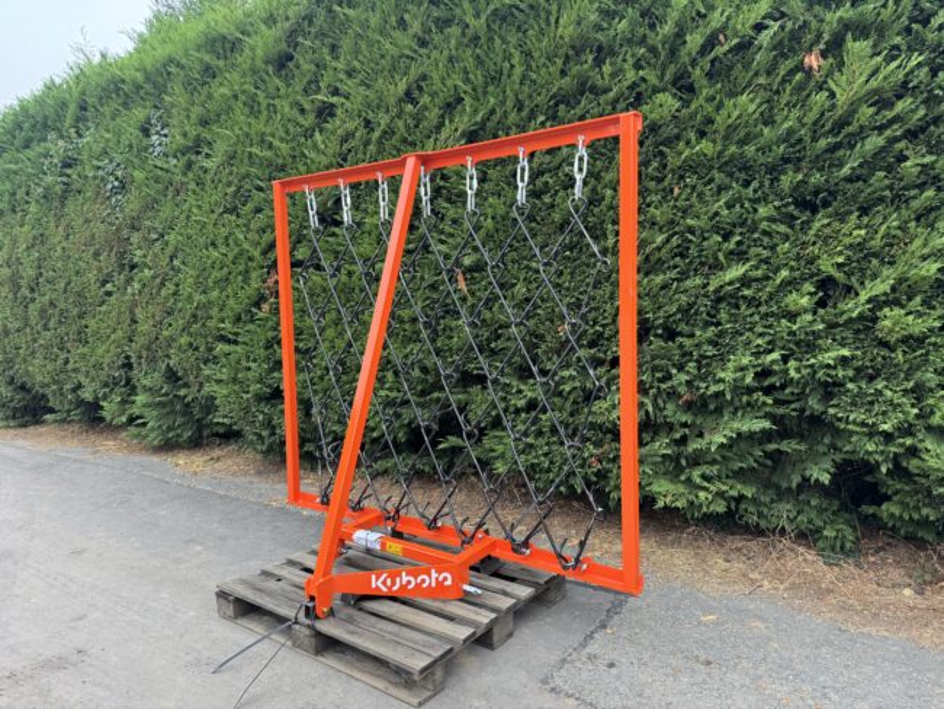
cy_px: 354
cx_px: 472
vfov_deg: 56.8
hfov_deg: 71.6
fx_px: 655
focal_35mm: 24
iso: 100
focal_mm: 6.76
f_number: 1.78
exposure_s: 1/121
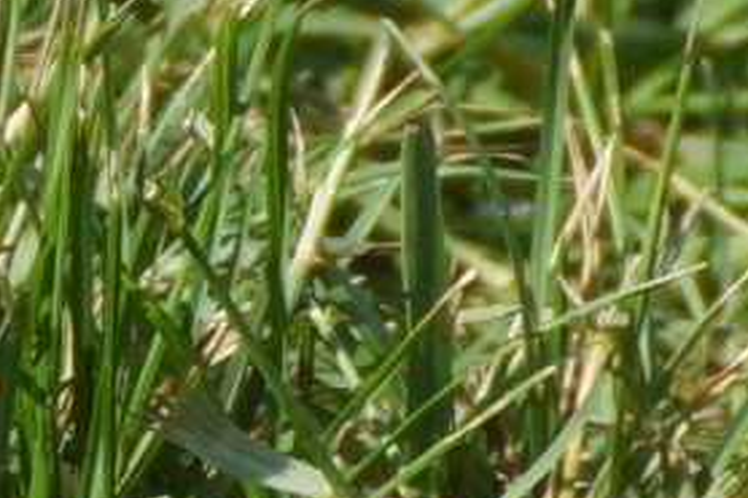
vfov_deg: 1.0
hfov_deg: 1.5
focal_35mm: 1348
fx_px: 27991
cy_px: 143
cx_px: -514
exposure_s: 1/400
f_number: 6.3
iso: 320
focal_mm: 250
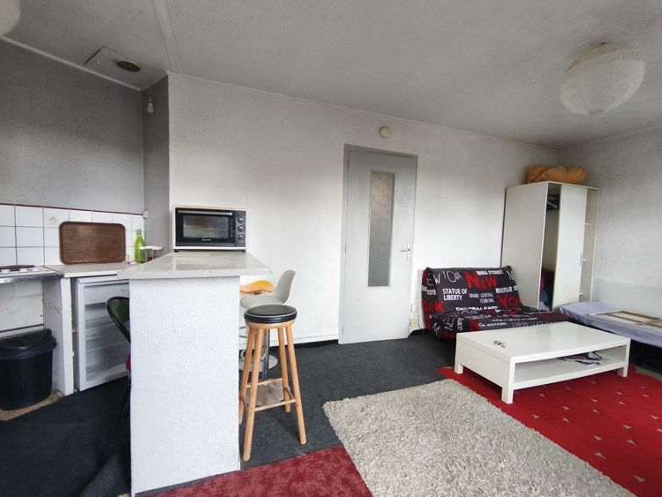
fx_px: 306
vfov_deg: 78.1
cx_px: 337
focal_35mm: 16
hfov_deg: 94.5
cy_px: 253
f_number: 2.2
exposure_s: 1/33.3
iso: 250
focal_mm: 1.91
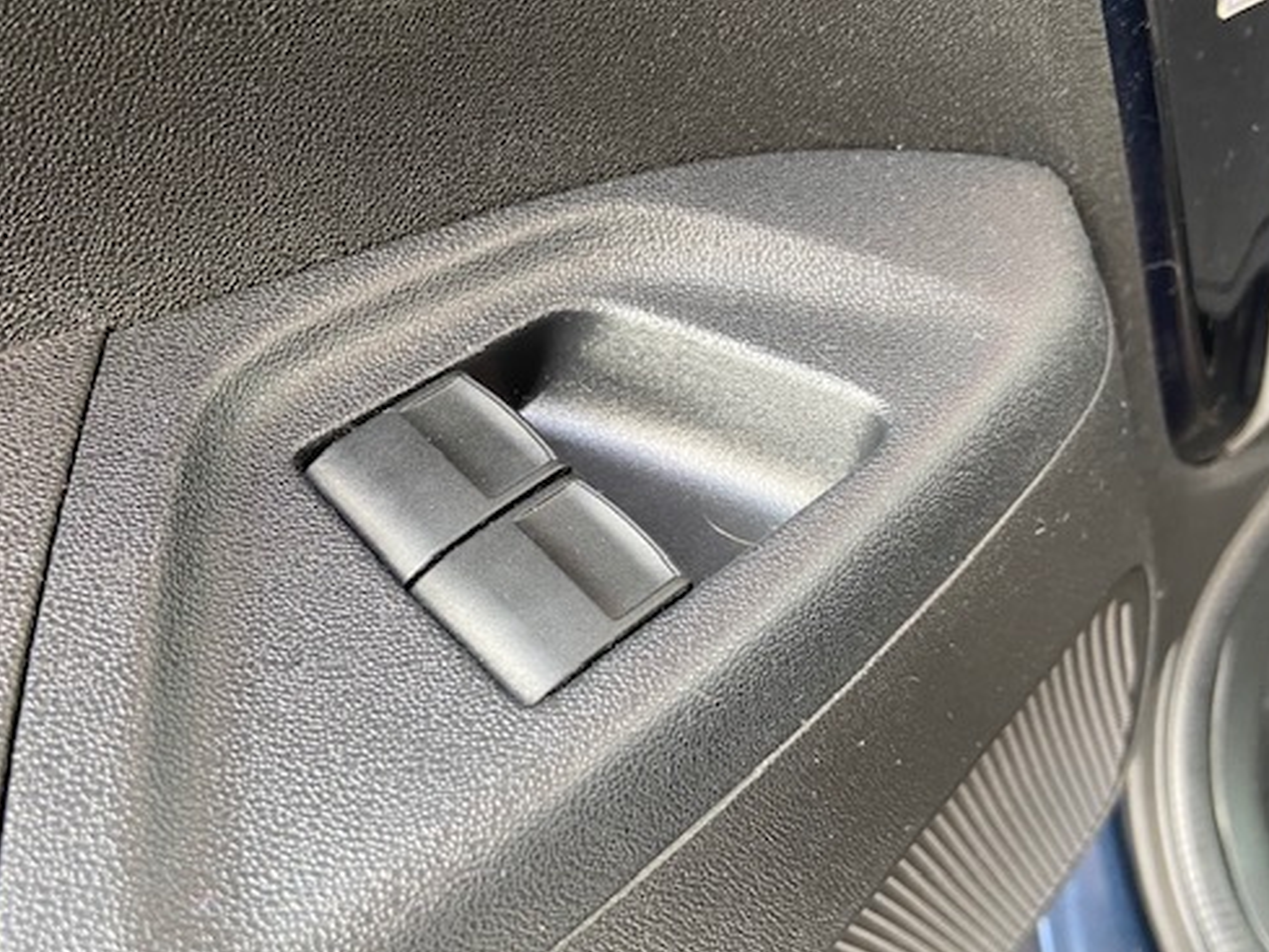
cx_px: 553
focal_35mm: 34
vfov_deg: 41.8
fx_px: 1247
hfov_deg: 53.8
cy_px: 454
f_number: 1.8
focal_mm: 4.25
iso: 160
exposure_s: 1/60
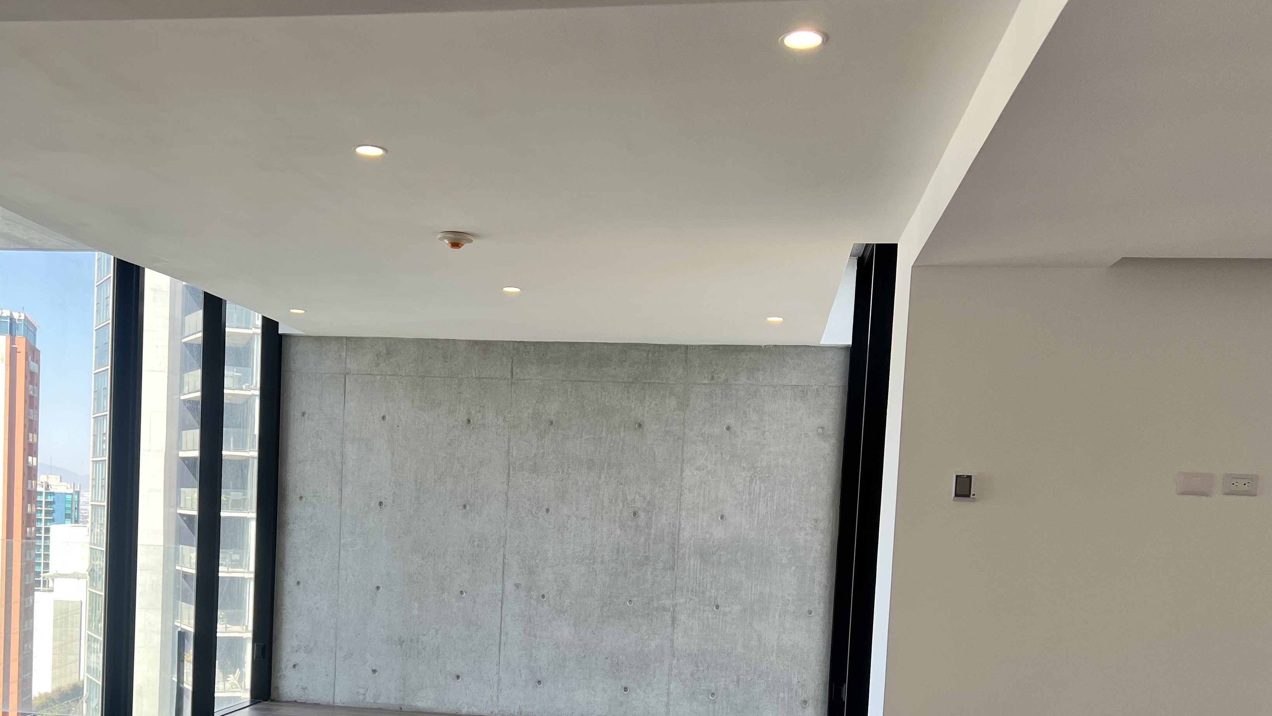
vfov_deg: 32.7
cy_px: 582
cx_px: 554
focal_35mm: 35
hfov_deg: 56.4
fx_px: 1181
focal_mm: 5.7
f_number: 1.5
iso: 50
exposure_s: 1/422
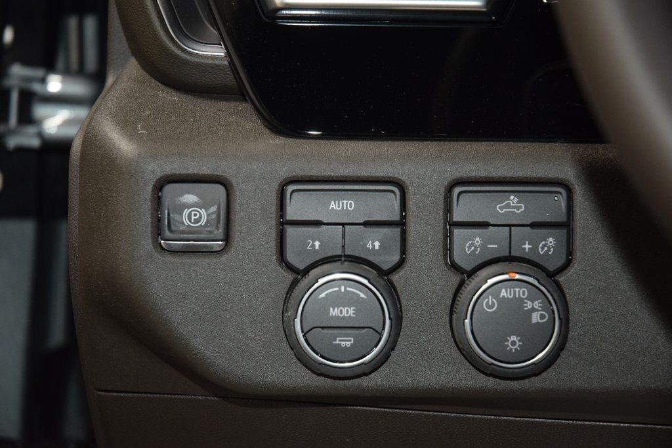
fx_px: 1960
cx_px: 336
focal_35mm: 105
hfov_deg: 19.5
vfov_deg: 13.0
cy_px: 224
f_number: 4.5
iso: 1600
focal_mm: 70
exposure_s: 1/50
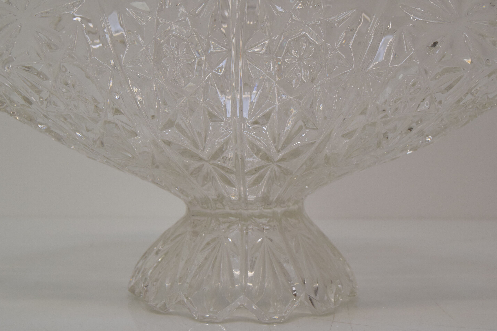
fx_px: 690
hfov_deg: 39.6
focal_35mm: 50
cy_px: 172
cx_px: 248
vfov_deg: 27.0
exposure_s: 1/320
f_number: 9
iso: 1600
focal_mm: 32
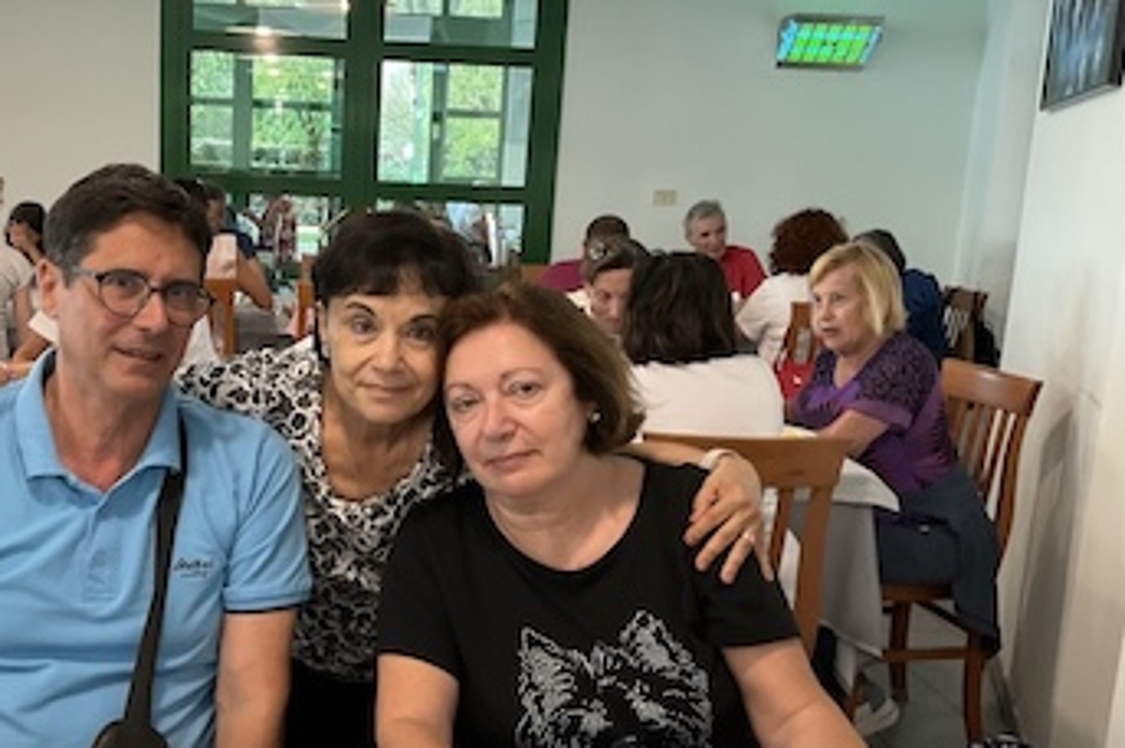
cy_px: 438
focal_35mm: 44
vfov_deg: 30.4
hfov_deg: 44.0
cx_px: 390
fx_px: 1374
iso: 125
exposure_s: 1/50
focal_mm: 3
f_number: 1.8
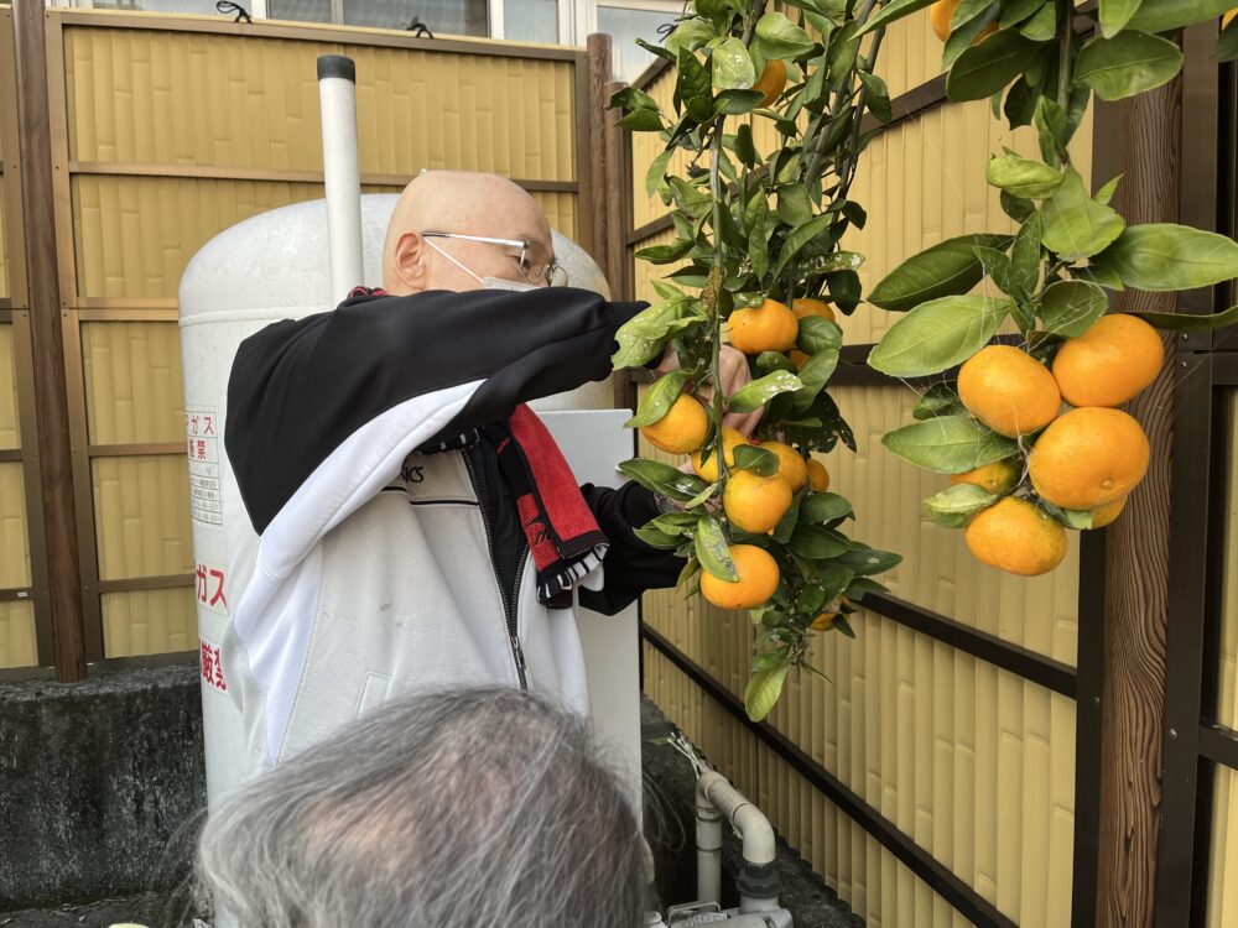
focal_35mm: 26
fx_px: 930
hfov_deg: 67.3
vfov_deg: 53.1
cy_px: 464
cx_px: 619
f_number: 1.6
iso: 50
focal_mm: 5.1
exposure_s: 1/121
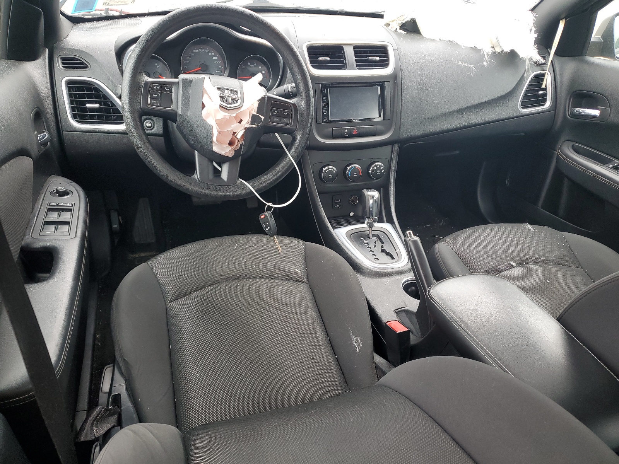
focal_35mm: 26
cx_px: 310
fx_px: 465
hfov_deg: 67.3
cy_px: 232
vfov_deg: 53.1
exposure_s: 1/60.2
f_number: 1.5
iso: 72
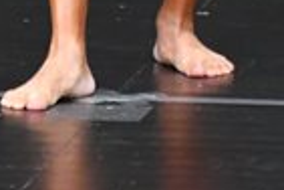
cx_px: 130
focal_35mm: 2060
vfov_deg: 0.7
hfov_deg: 1.0
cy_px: -281
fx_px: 16250
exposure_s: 1/400
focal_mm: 250
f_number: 5.6
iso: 4000
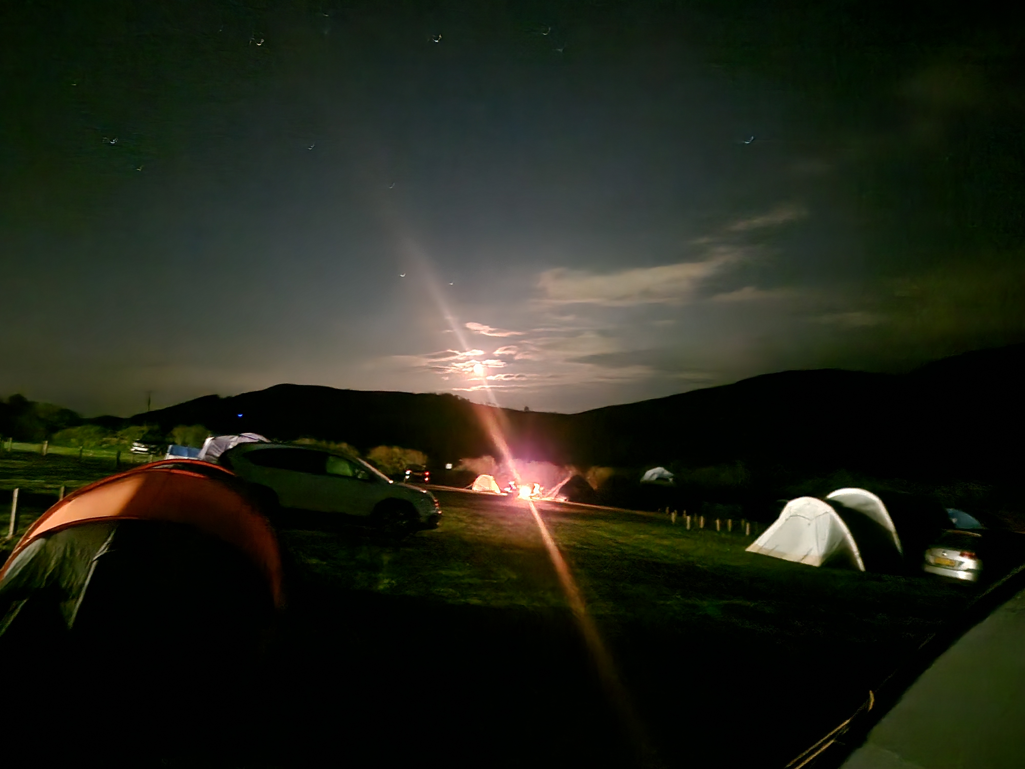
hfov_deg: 73.9
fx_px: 681
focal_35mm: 23
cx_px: 512
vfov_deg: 58.9
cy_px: 384
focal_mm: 5.4
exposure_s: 1/3
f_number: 1.8
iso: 3200
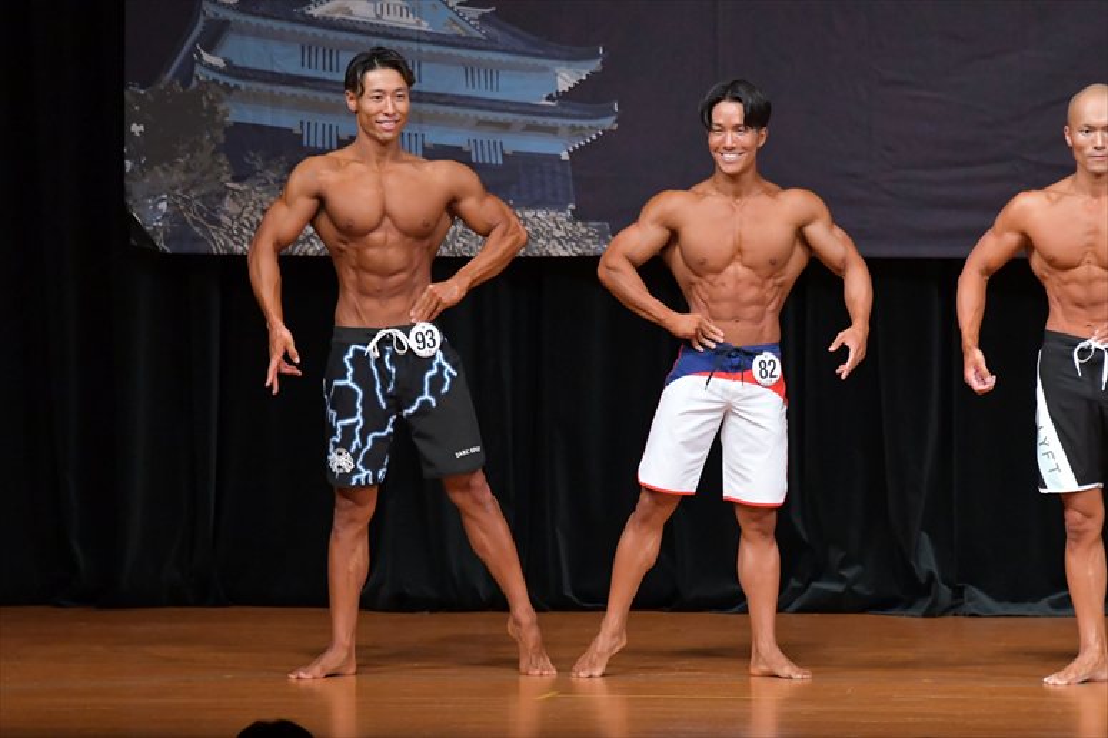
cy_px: 369
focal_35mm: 285
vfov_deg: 4.8
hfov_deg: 7.2
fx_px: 8767
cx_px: 554
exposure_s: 1/400
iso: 5000
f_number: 5.6
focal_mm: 190
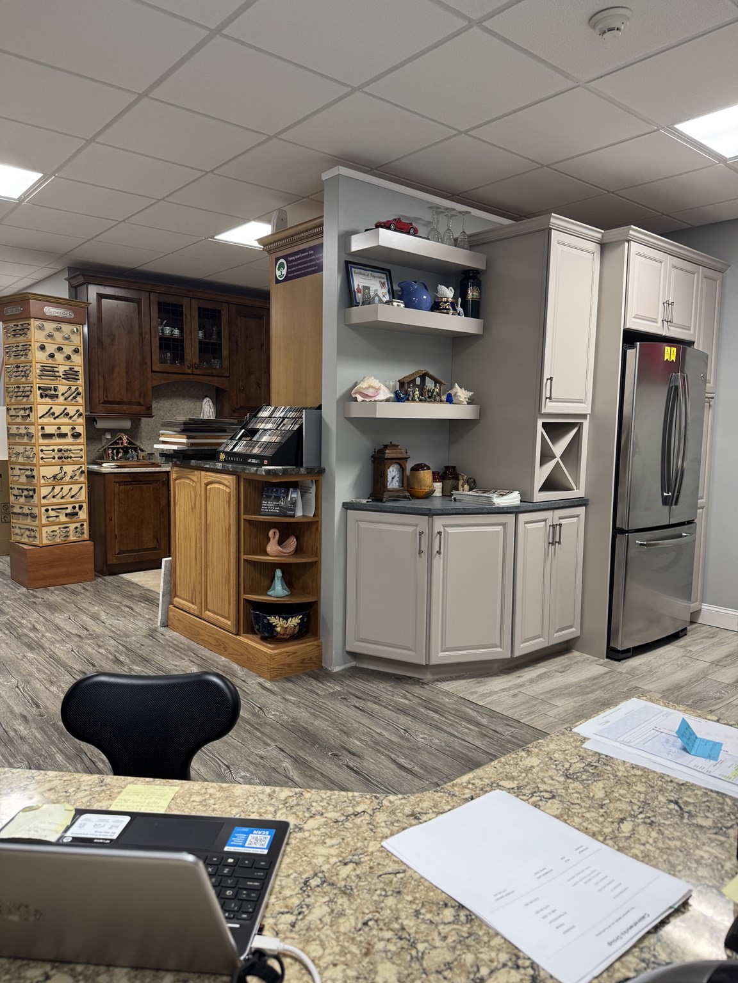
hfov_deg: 56.8
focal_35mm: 24
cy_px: 492
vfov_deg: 71.6
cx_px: 369
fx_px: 682
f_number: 1.78
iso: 200
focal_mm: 6.76
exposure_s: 1/75
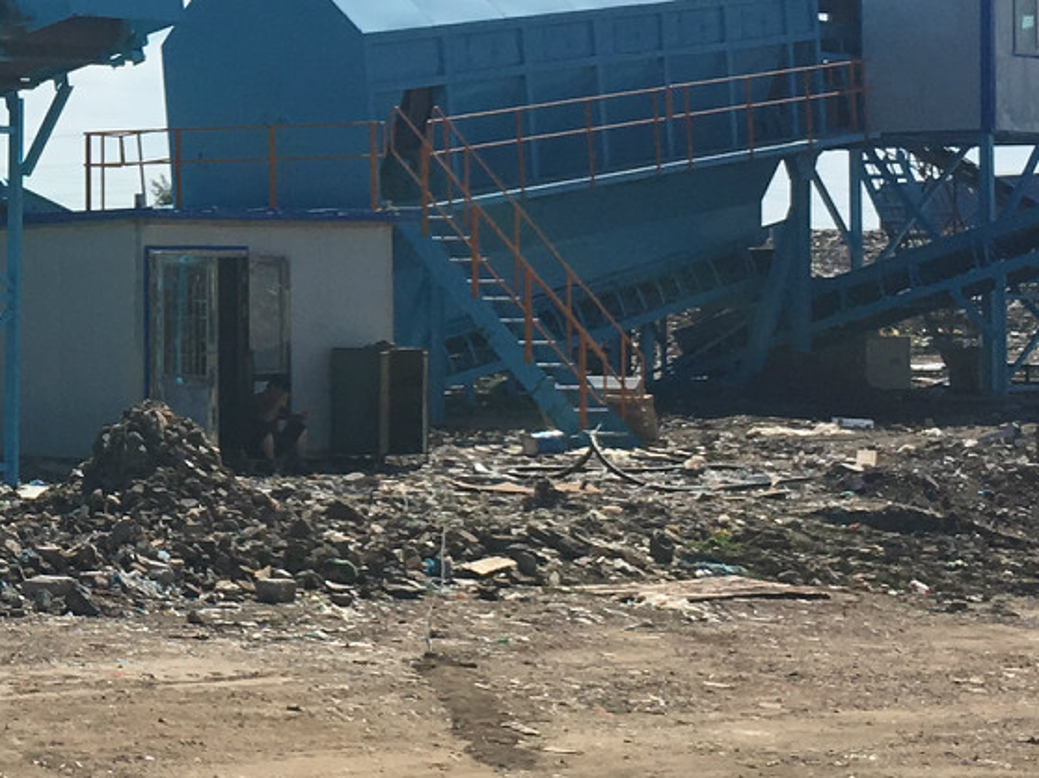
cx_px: -151
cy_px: 169
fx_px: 3120
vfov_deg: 14.2
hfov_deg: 18.1
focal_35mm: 104
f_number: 2.2
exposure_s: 1/2959
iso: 25
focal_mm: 4.15
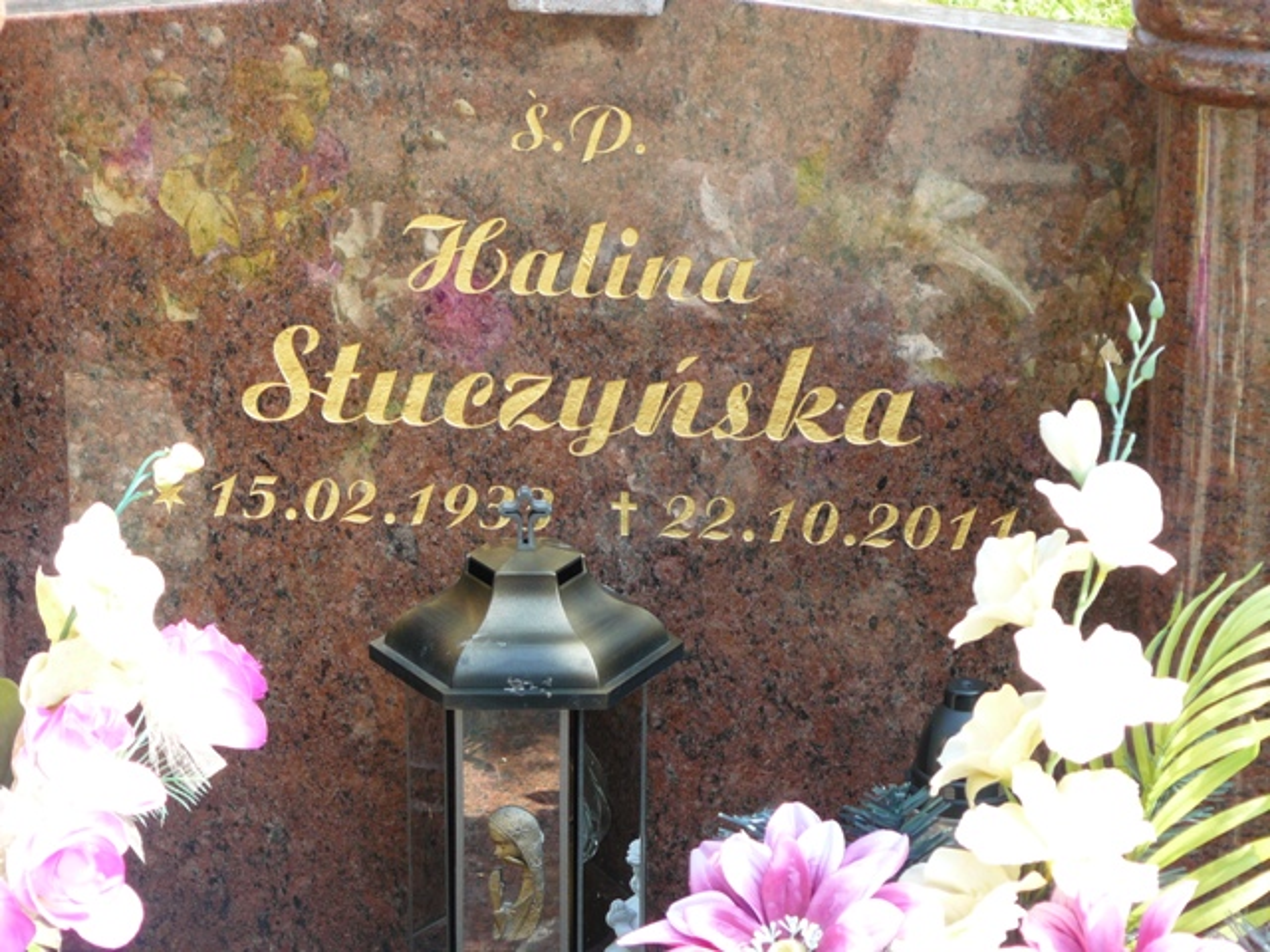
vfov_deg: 12.7
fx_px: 4293
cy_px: 476
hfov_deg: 16.8
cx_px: 635
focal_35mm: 117
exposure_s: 1/125
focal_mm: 19.5
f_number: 3.2
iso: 100
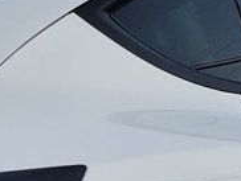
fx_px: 1018
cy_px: 281
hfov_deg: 13.5
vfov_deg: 9.8
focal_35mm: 146
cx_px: 58
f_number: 2.4
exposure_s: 1/120
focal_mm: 4.3
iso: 125
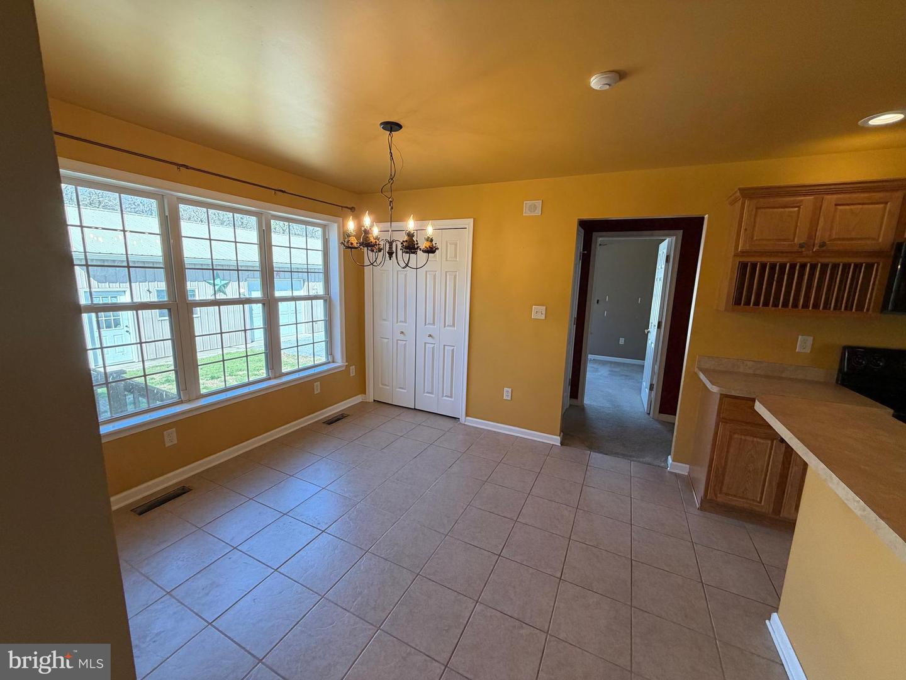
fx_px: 366
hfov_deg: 102.1
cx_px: 453
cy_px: 340
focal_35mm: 14
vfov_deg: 85.7
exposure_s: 1/120
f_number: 2.2
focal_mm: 2.22
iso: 160
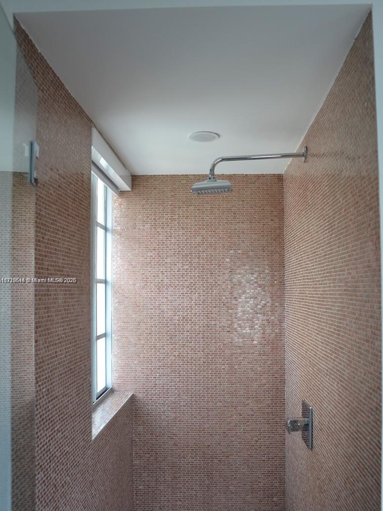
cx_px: 192
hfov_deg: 46.8
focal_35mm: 30
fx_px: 443
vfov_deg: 59.8
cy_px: 281
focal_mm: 18
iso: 400
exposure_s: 1/60
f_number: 4
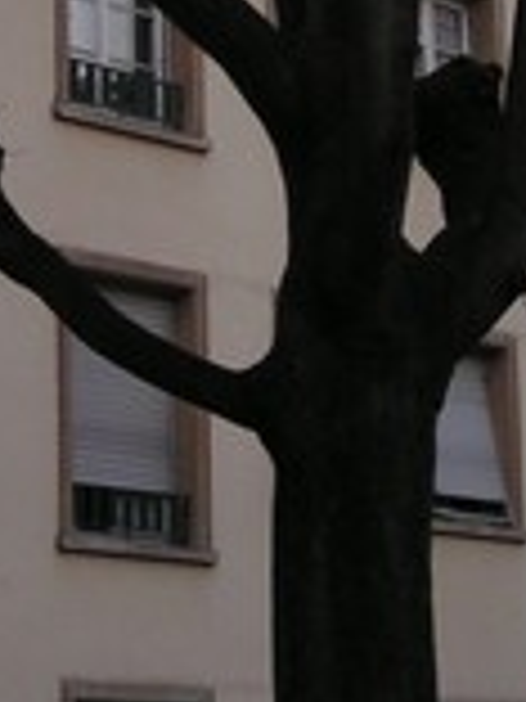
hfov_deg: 10.0
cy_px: 178
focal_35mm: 149
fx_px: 3019
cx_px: 261
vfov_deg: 13.2
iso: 50
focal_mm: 5.8
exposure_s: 1/40
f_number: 2.8
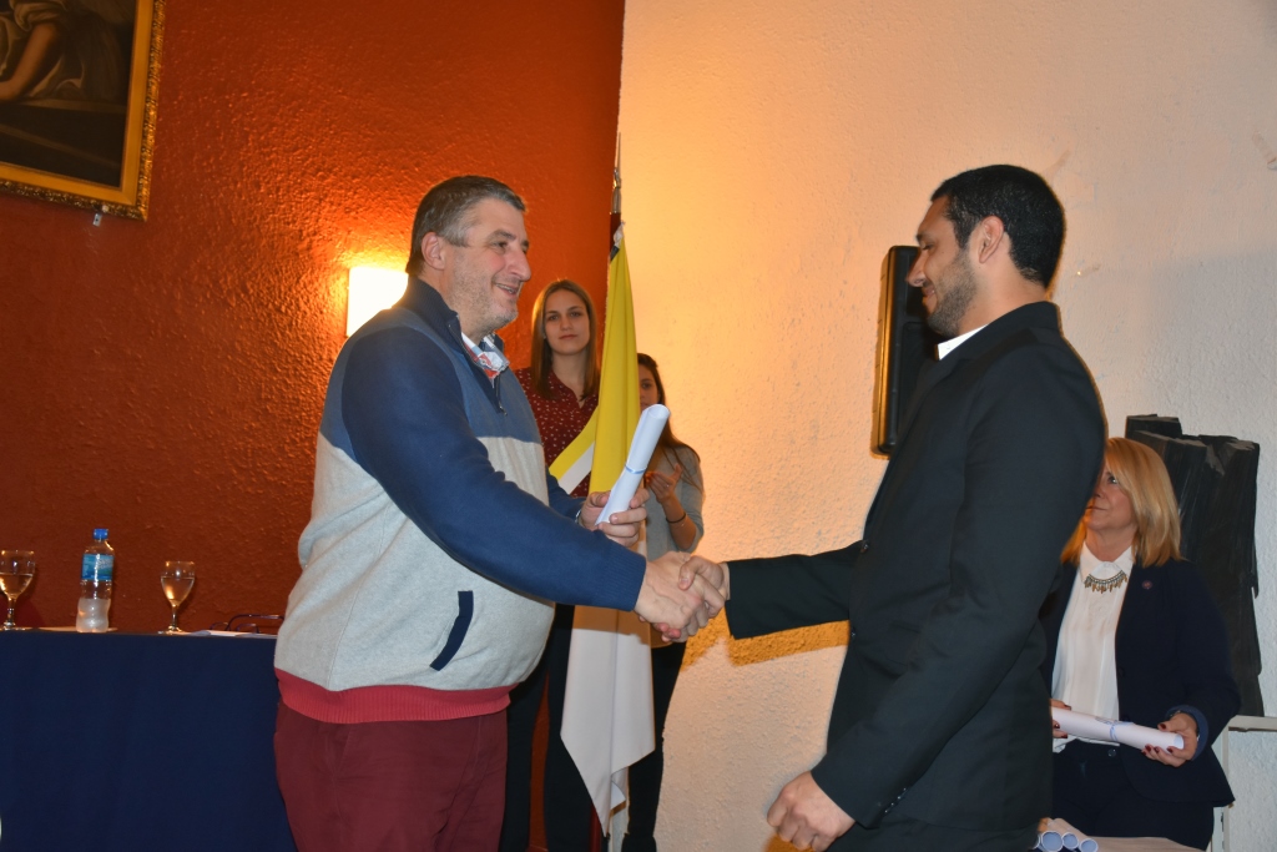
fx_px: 1437
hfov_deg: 47.9
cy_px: 426
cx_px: 638
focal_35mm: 40
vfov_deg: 33.0
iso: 720
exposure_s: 1/60
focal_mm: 27
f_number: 4
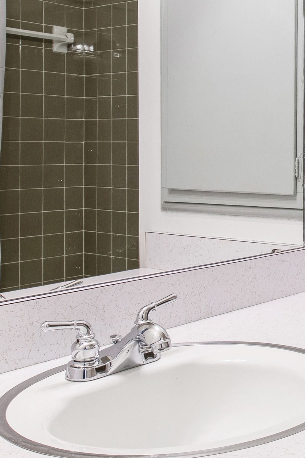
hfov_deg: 23.3
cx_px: 401
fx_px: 648
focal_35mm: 51
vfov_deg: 38.2
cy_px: 133
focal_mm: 10
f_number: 8
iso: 100
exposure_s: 1
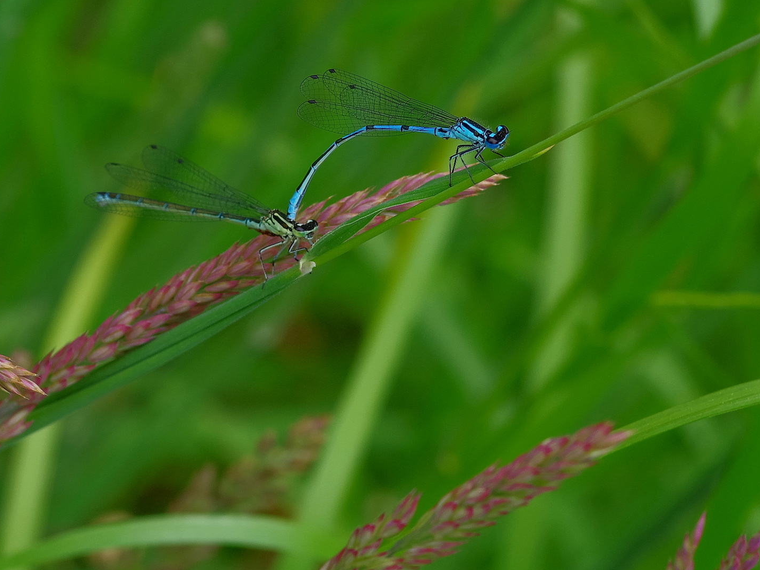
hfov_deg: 12.1
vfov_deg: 9.1
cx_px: 397
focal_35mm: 163
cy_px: 285
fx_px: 3579
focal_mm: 100
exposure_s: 1/80
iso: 200
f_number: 8
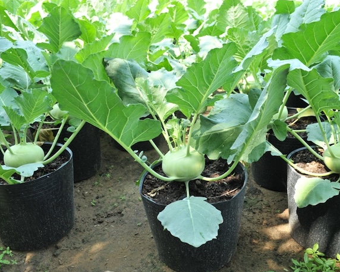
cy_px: 137
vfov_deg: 47.1
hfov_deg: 57.1
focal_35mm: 31
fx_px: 312
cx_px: 184
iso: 500
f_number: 5.6
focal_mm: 18
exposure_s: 1/125
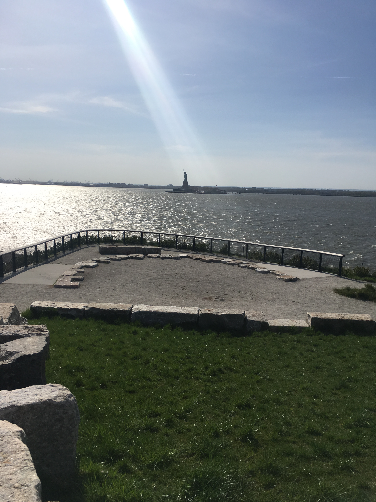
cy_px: 251
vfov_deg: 61.7
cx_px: 188
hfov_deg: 48.2
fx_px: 420
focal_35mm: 29
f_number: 2.2
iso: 25
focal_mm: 4.15
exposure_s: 1/4049
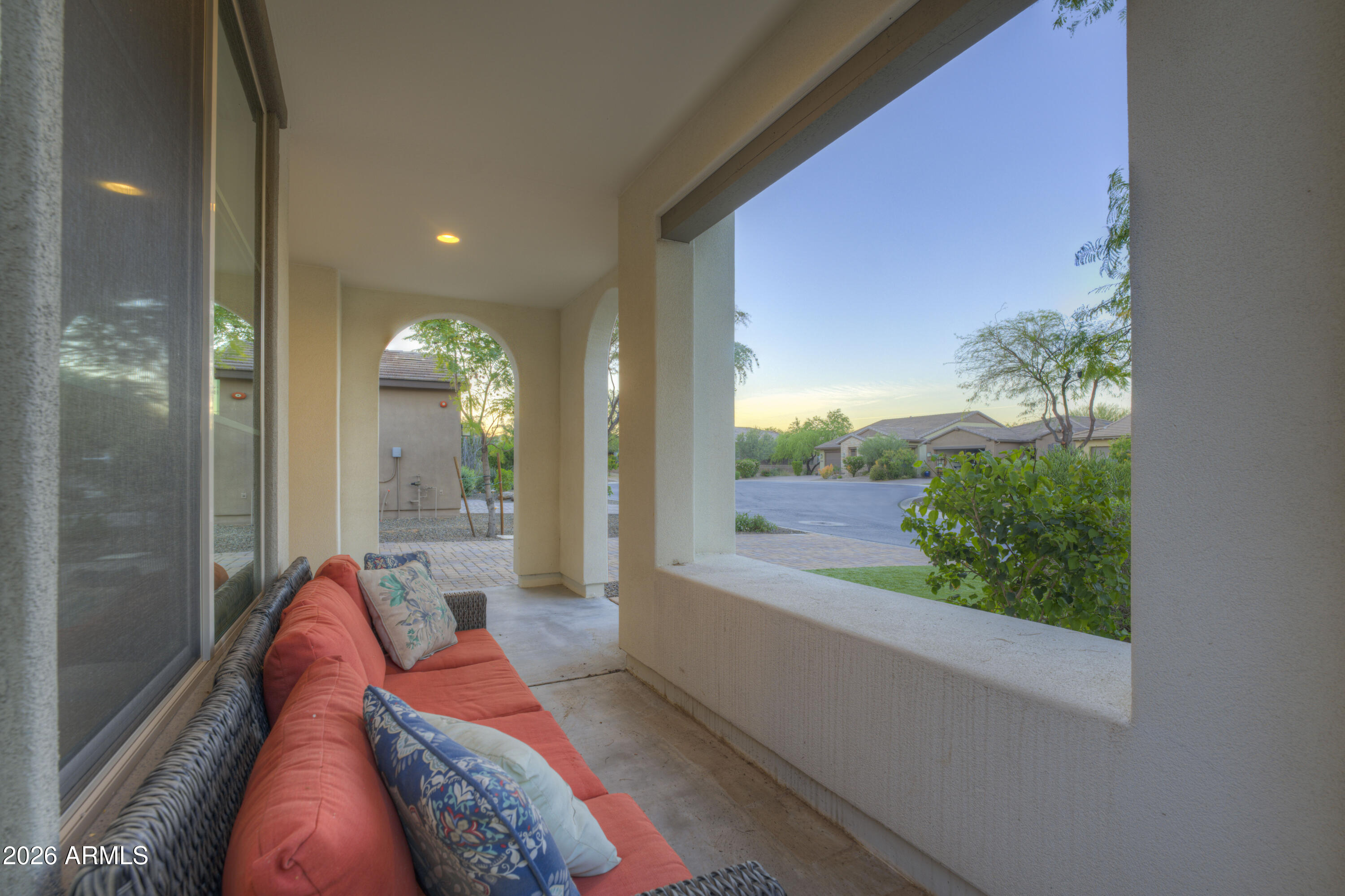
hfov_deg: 96.7
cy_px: 448
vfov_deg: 73.7
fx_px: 598
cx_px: 672
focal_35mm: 16
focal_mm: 16
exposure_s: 1/30
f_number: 8
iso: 400
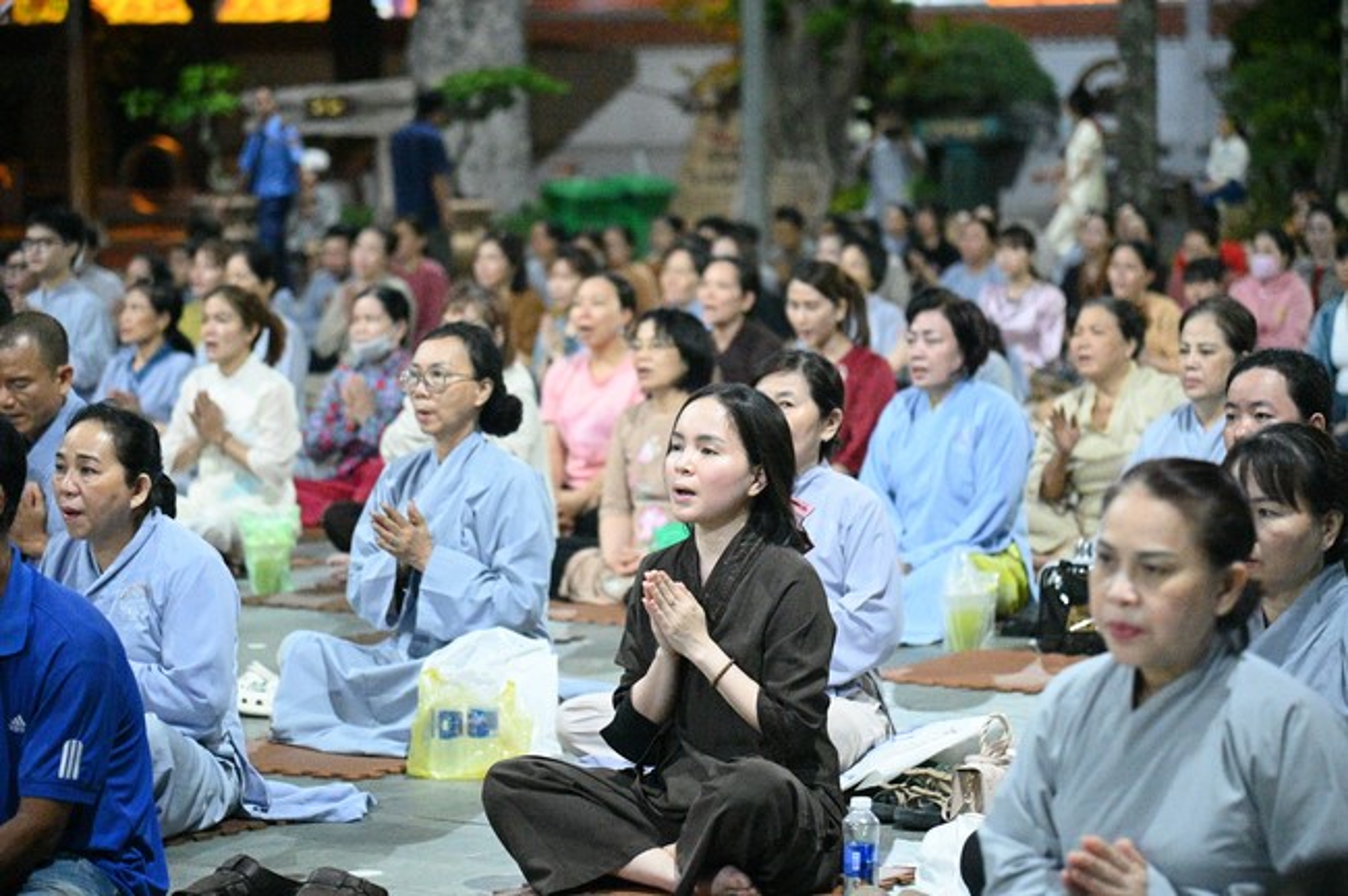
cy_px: 448
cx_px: 674
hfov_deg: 17.1
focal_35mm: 120
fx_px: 4489
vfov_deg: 11.4
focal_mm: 120
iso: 40000
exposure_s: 1/250
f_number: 4
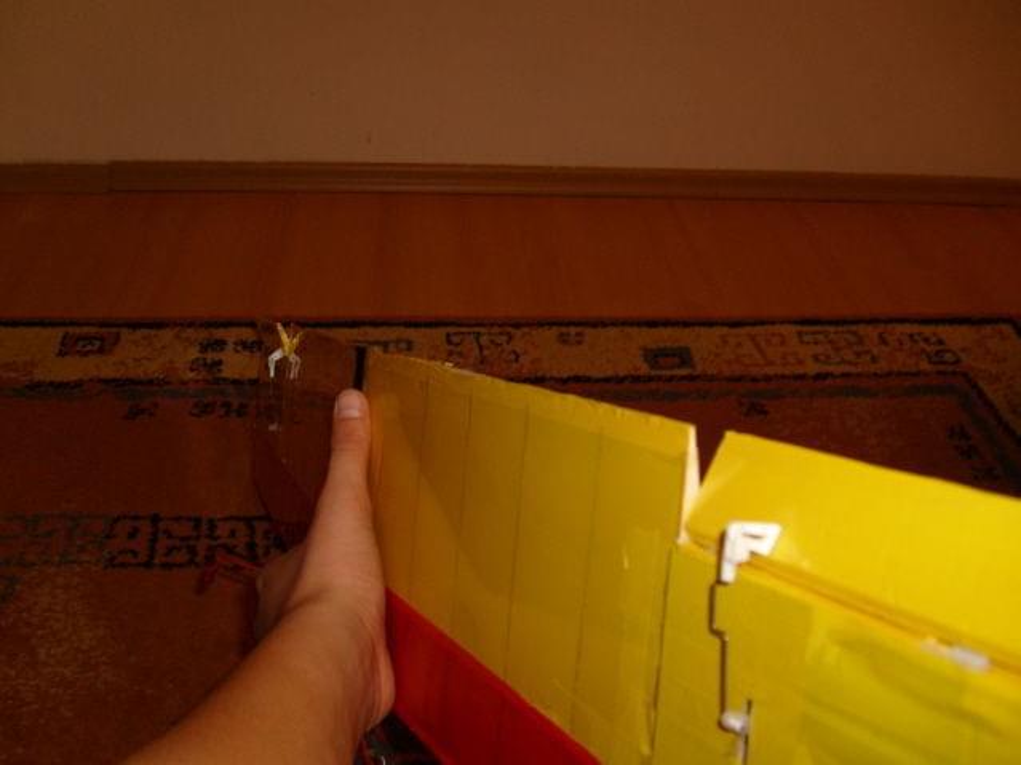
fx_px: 1032
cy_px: 382
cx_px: 510
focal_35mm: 35
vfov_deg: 40.7
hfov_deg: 52.6
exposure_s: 1/45
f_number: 2.8
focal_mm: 5.8
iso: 100
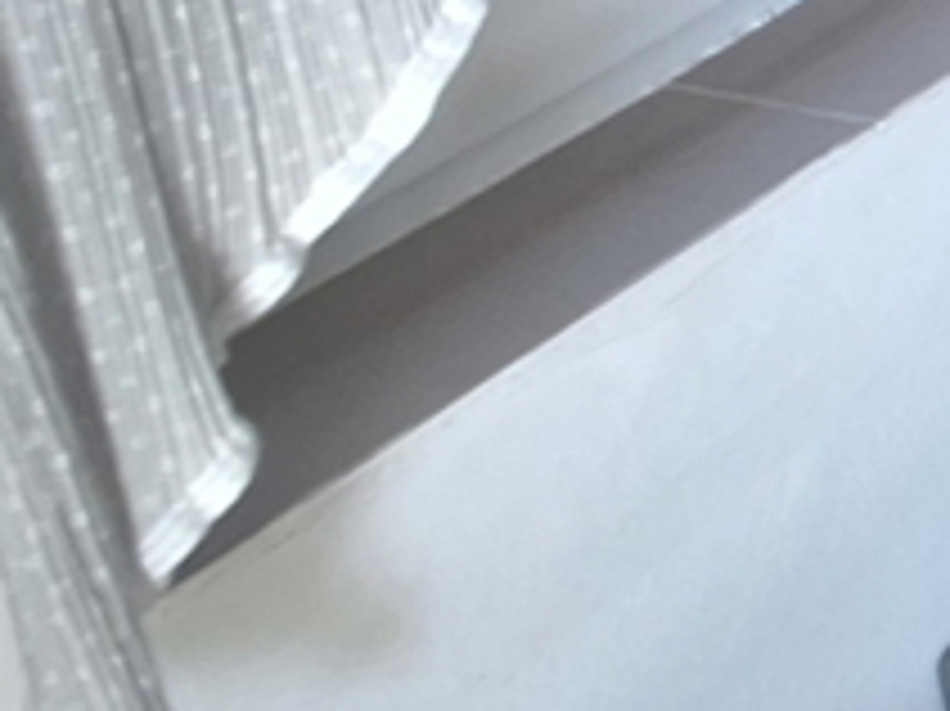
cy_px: -648
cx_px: 2373
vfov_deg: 16.1
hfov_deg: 14.4
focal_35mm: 74
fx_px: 2030
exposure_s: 1/50
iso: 64
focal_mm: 1.74
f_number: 2.2
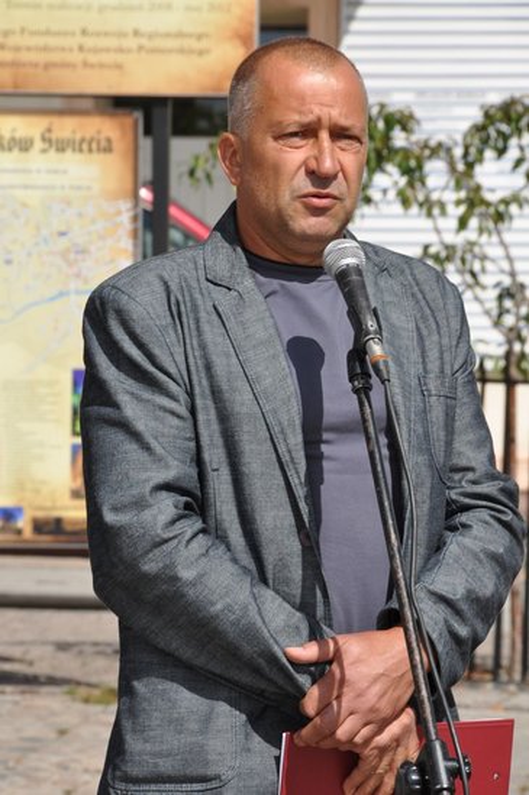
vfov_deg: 6.9
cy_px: 398
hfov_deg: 4.6
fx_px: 6625
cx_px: 264
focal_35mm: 300
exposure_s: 1/200
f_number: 18
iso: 200
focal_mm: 200
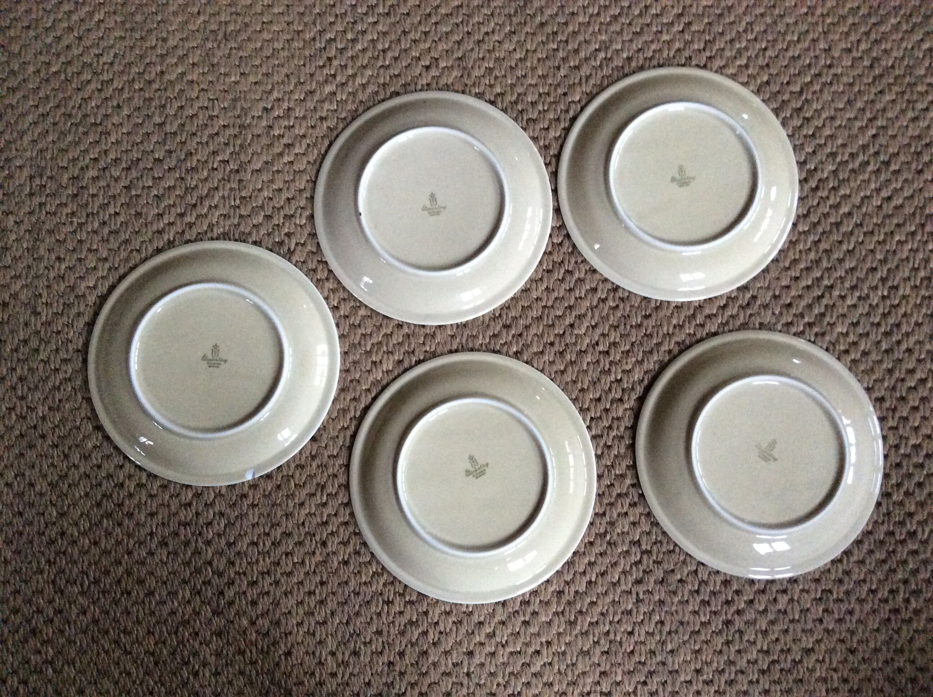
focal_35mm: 32
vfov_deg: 44.1
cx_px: 466
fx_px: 861
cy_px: 348
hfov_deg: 56.9
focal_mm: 3.3
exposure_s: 1/17
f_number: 2.4
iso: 320
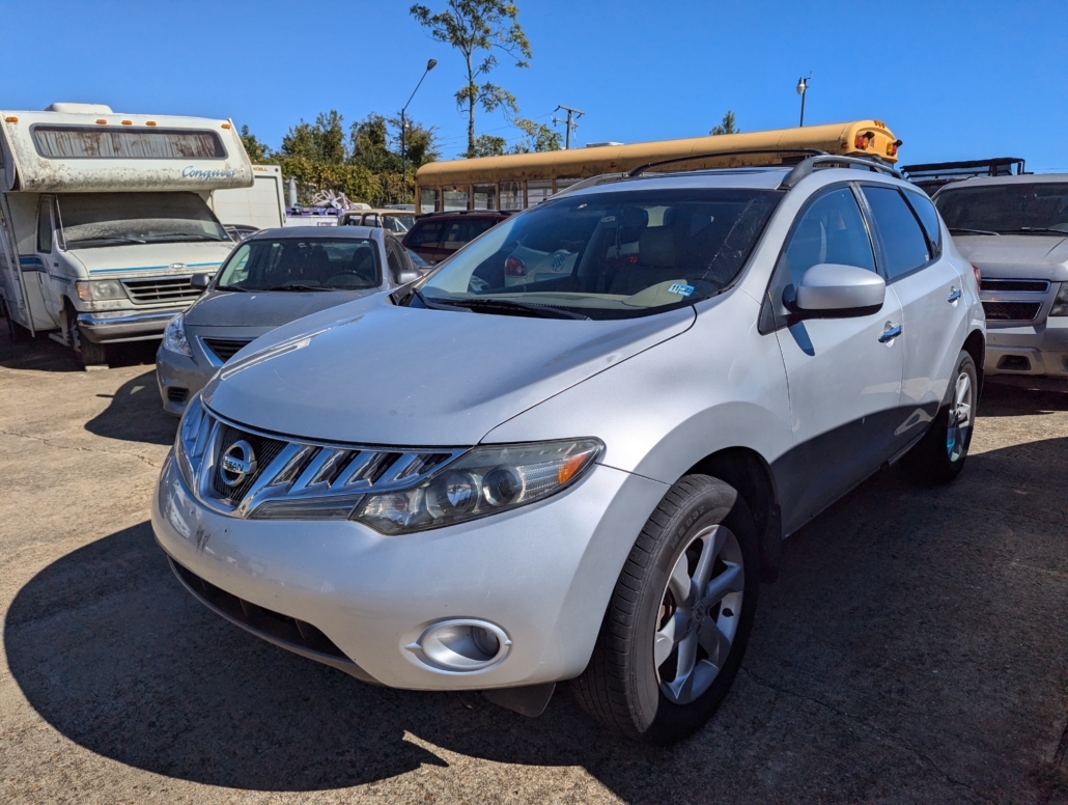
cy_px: 402
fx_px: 742
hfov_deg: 71.5
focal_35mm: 24
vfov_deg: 57.0
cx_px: 534
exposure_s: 1/8065
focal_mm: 6.81
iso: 50
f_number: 1.85
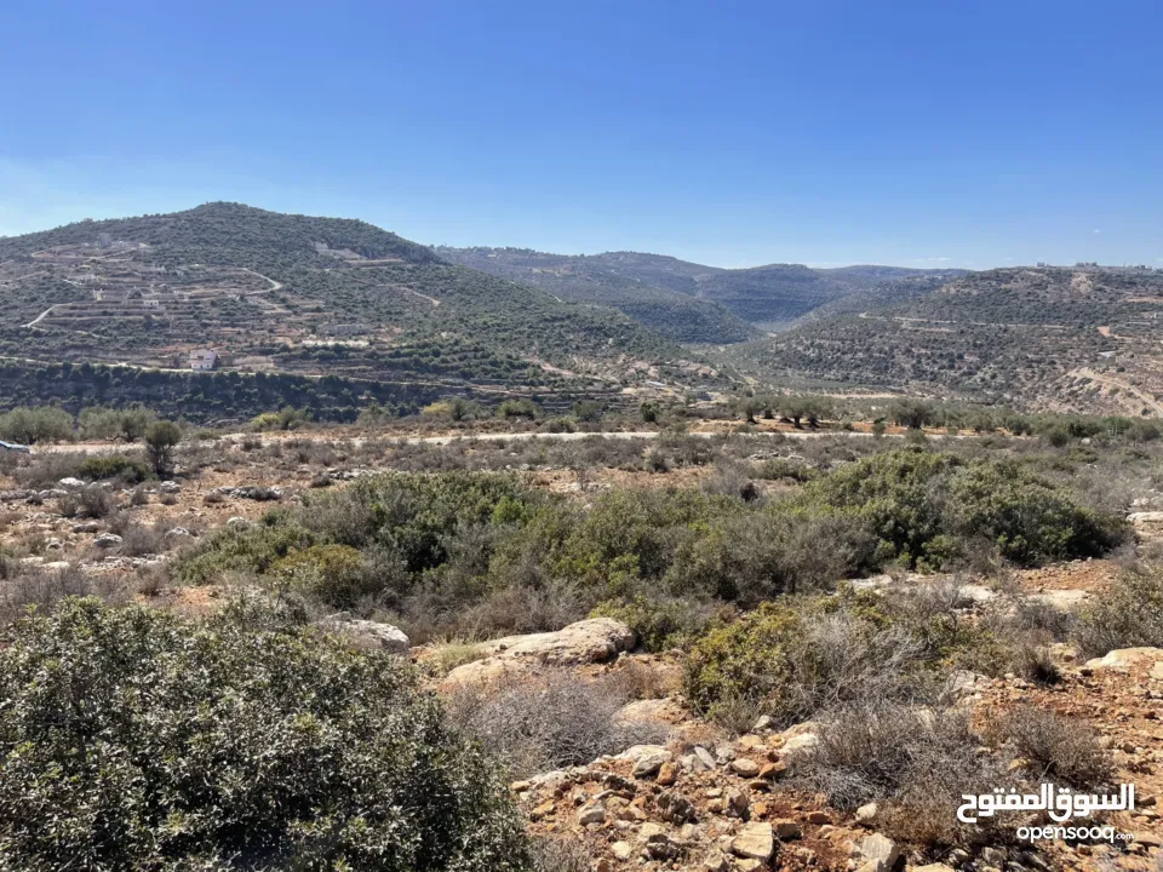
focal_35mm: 25
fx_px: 840
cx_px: 582
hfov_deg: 69.4
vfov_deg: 54.9
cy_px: 436
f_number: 1.6
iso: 32
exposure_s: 1/3922
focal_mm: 5.1
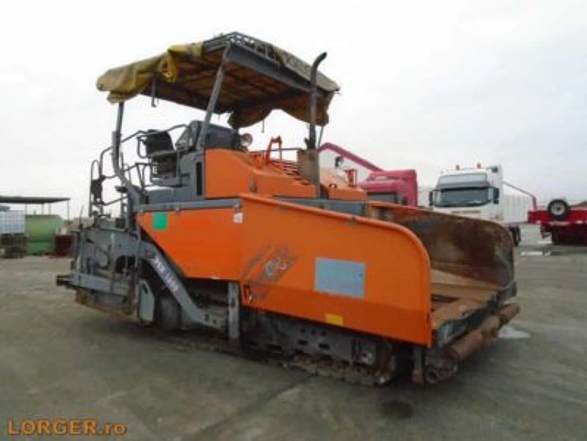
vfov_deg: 53.1
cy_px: 220
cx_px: 294
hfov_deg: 67.3
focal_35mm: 26
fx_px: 441
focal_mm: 4.6
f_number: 3.2
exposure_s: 1/250
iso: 640
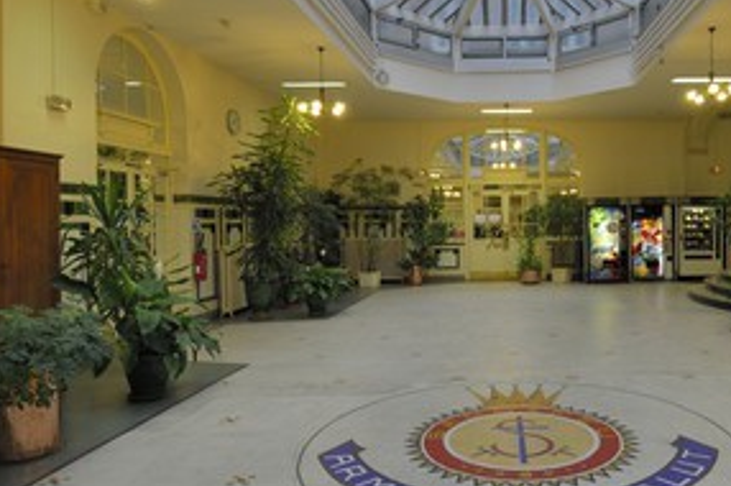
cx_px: 510
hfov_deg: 62.0
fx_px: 583
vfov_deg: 45.2
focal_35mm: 29
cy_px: 228
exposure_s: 1/1.67
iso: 100
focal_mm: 13
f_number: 9
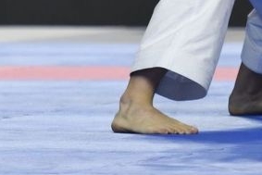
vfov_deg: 1.4
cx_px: -221
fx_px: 7398
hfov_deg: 2.0
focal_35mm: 1016
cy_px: -290
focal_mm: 160
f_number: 2.8
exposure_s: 1/800
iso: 800
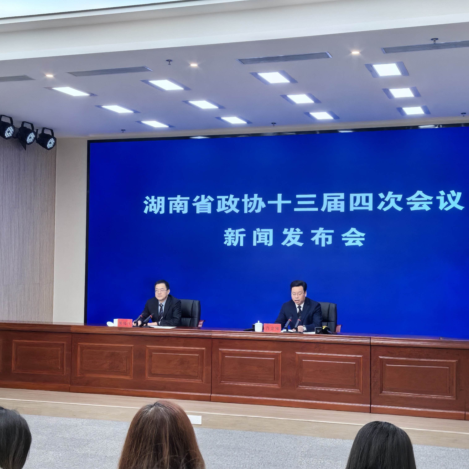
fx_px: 751
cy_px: 235
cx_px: 272
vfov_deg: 34.7
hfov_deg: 34.6
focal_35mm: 49
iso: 125
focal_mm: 5.8
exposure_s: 1/100
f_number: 4
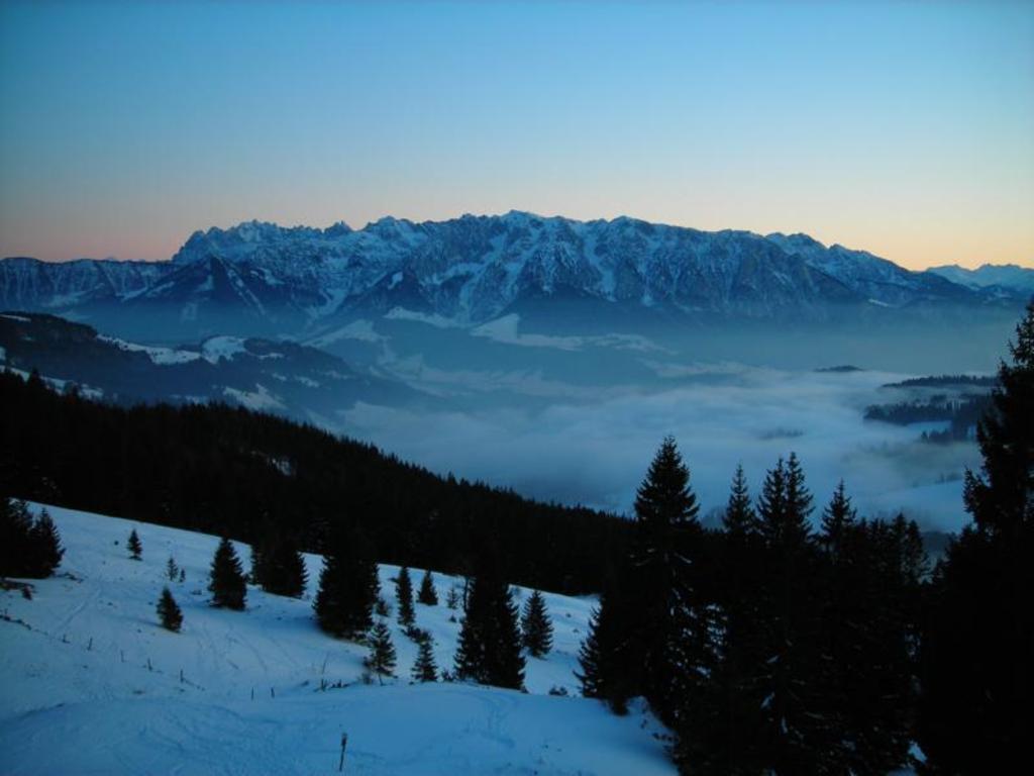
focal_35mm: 38
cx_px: 517
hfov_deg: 49.0
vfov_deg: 37.7
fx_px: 1135
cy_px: 388
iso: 63
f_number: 3.2
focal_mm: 6.3
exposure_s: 1/30
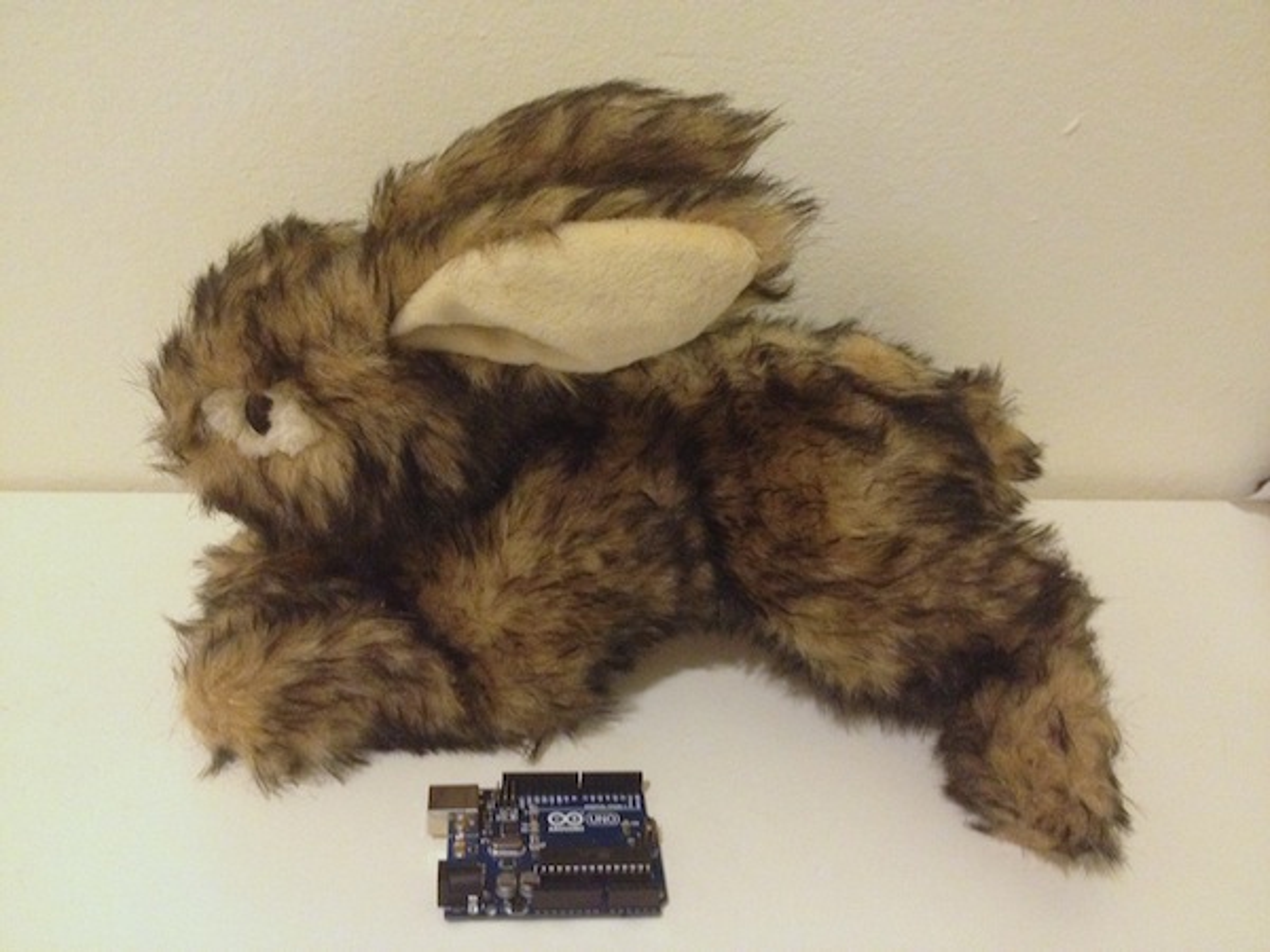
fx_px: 1284
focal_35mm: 35
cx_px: 635
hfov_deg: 52.6
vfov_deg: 40.7
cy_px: 476
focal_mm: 4.28
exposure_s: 1/15
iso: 500
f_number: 2.4
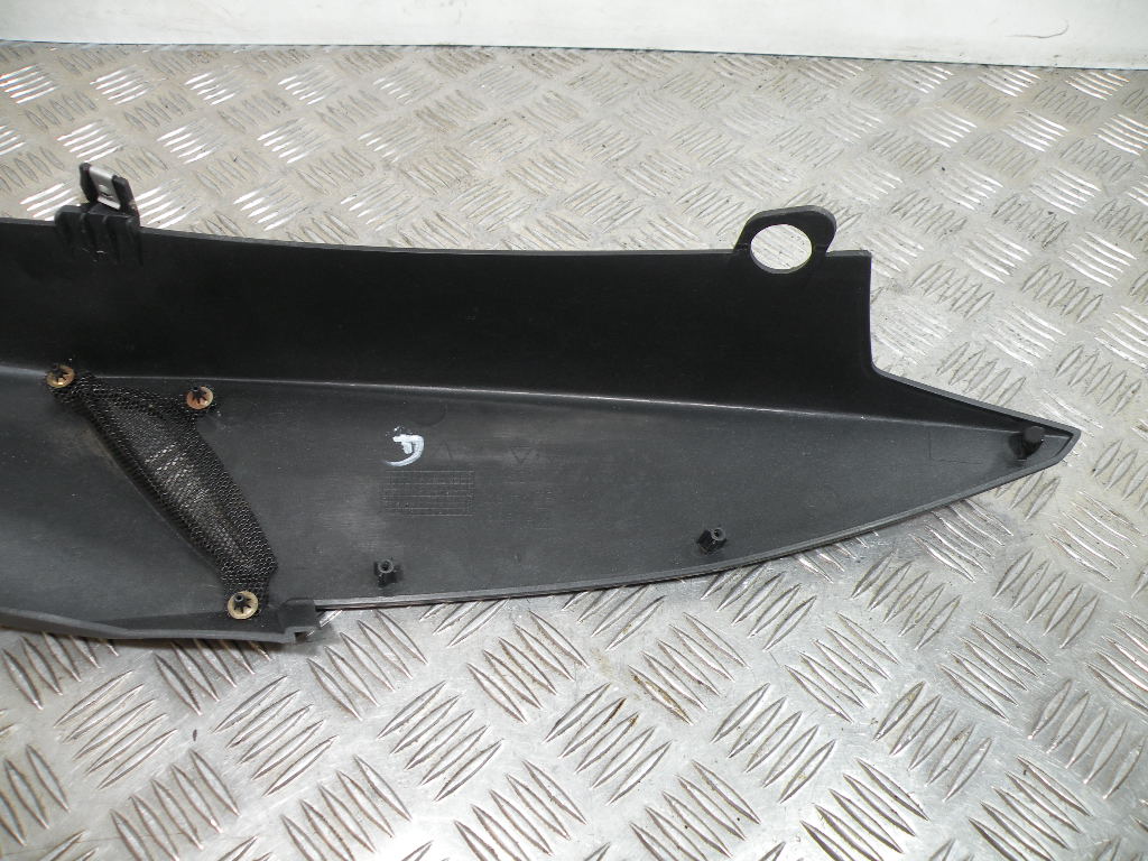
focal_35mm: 27
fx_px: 895
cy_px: 430
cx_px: 574
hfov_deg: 65.3
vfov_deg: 51.4
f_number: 2.8
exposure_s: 1/66
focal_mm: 4.7
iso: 85
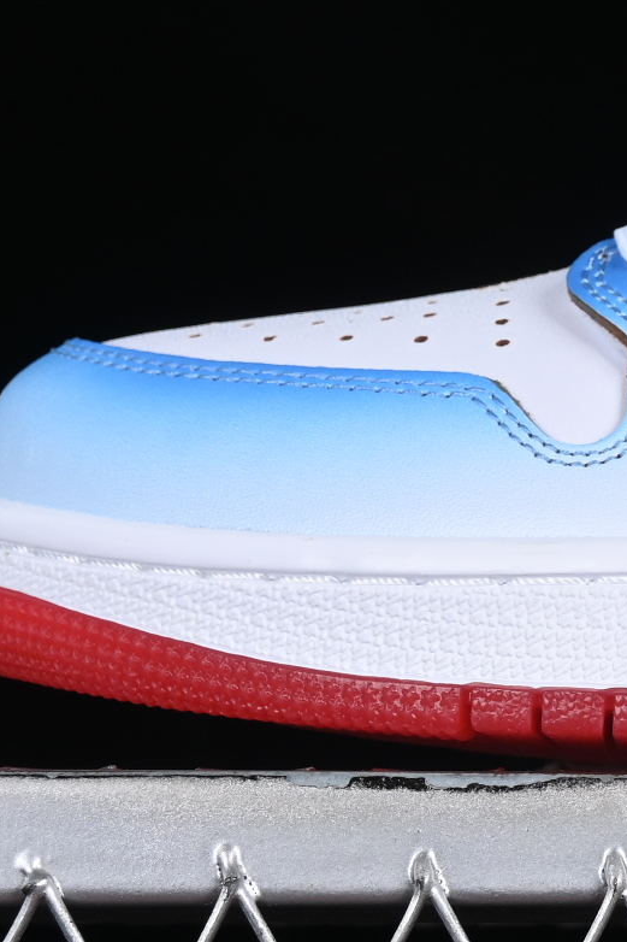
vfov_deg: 7.7
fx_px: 6978
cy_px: 94
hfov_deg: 5.1
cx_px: 1172
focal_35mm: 267
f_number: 8
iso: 160
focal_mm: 50
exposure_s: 1/80
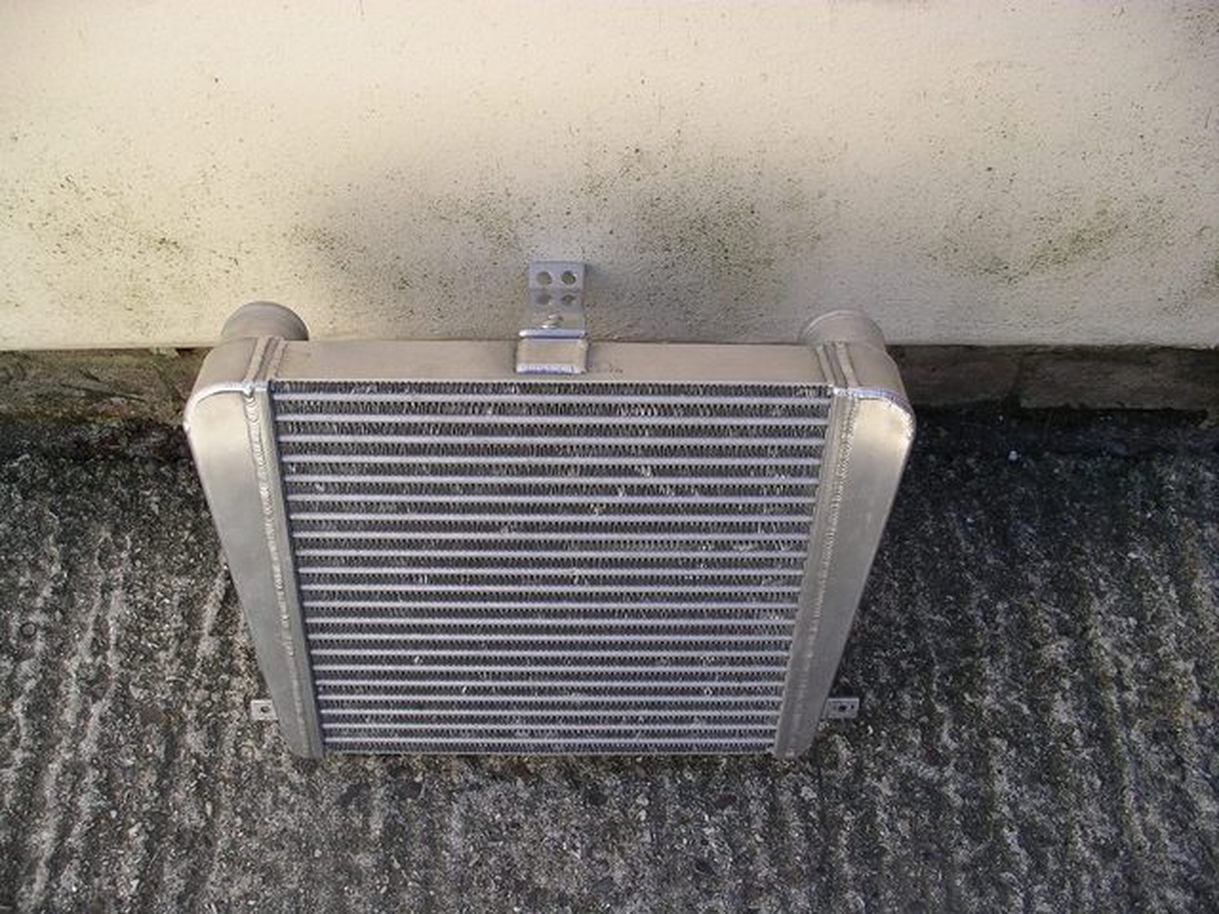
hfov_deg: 50.1
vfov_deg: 38.7
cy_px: 457
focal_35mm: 37
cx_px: 610
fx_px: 1303
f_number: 3.2
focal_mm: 7.8
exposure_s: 1/200
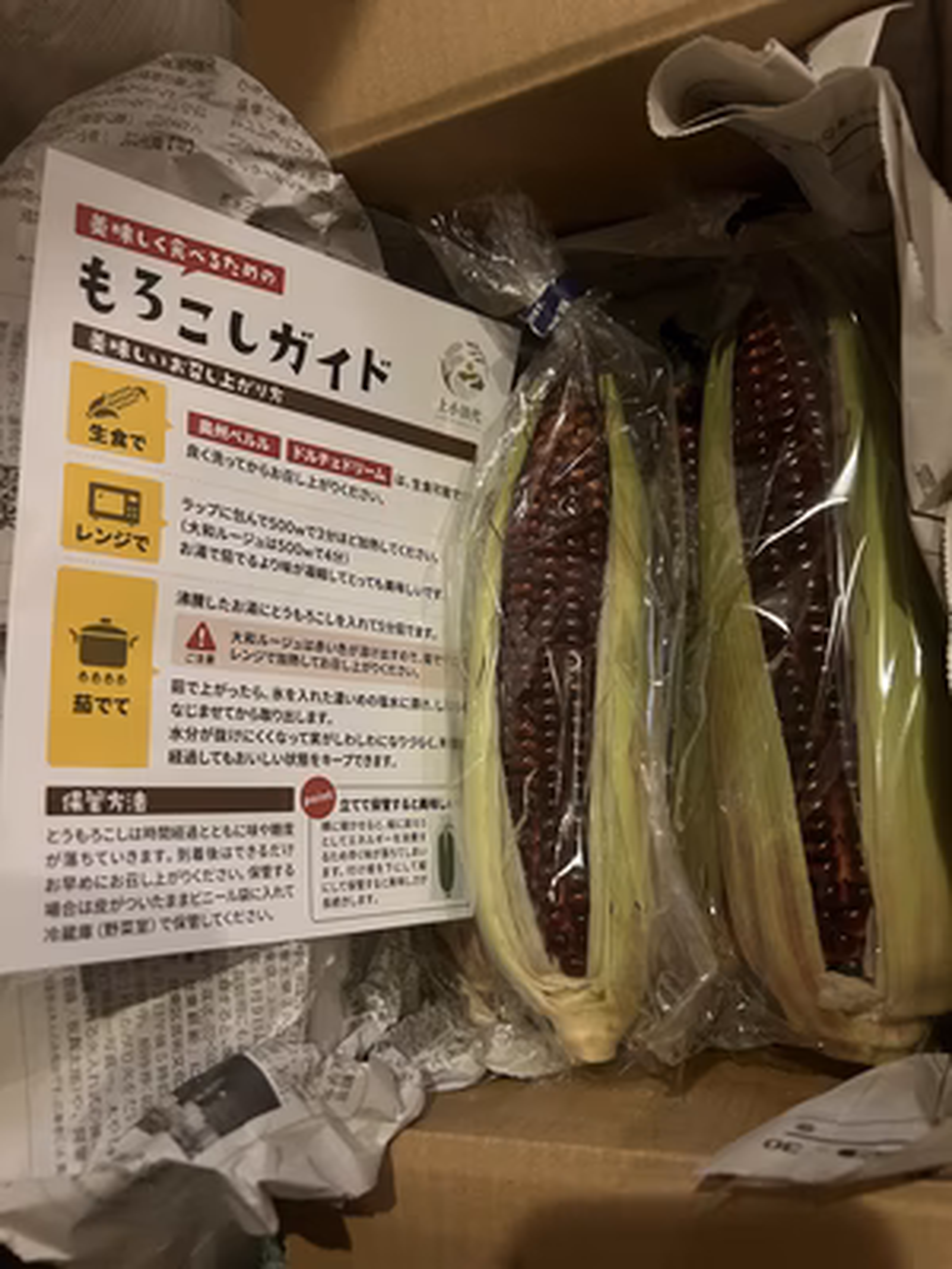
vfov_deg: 67.3
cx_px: 476
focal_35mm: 26
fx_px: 953
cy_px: 634
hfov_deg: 53.1
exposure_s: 1/30
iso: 640
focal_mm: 5.7
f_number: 1.5
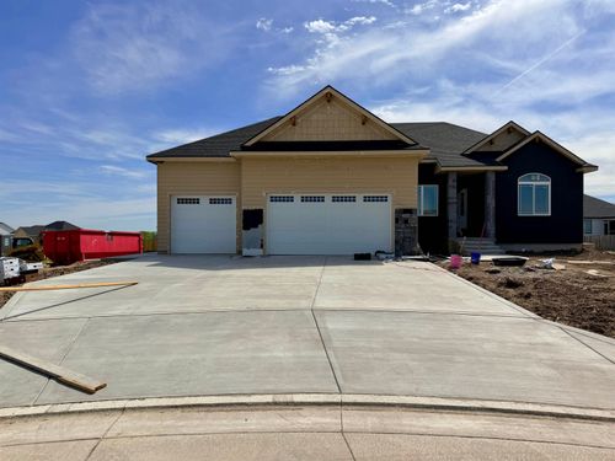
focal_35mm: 24
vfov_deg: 56.8
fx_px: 426
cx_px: 308
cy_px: 230
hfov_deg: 71.6
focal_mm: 6.76
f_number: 1.78
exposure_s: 1/11905
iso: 80
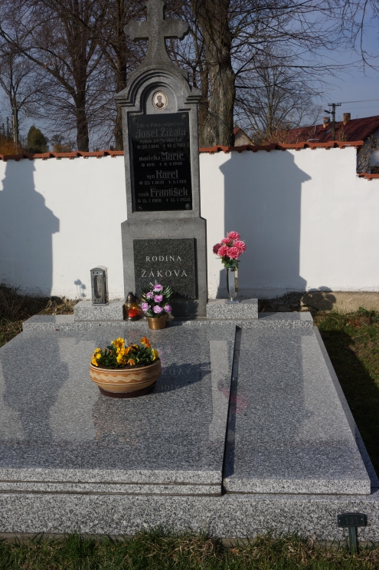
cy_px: 272
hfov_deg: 31.9
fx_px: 664
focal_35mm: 42
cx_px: 176
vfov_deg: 46.4
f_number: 8
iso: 100
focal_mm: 26
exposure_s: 1/500
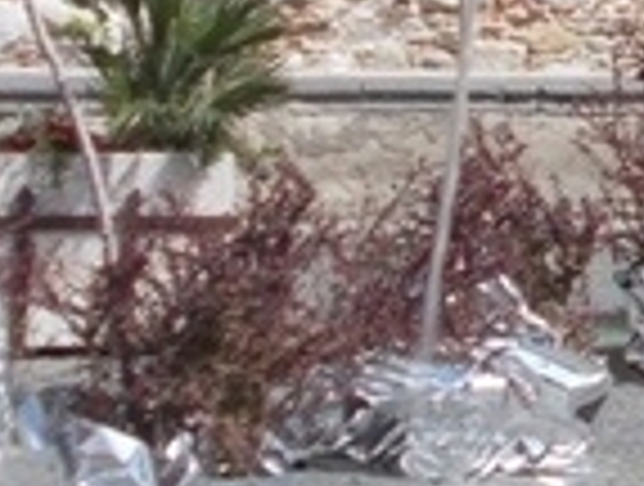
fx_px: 5148
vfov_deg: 5.4
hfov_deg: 7.0
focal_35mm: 276
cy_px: -99
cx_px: 991
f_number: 11.3
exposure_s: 1/80
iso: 80
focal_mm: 9
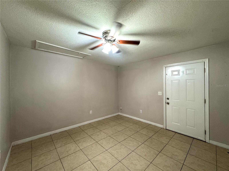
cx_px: 114
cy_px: 86
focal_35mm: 14
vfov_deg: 85.7
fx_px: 93
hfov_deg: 102.1
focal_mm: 2.22
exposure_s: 1/60
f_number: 2.2
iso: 500
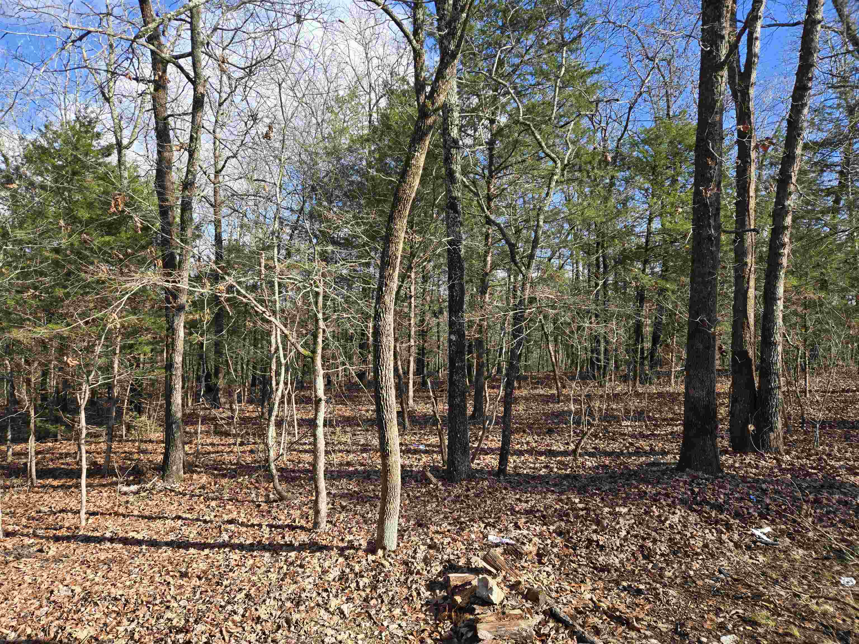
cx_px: 430
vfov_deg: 58.9
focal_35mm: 23
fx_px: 571
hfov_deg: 73.9
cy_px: 322
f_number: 1.8
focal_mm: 5.4
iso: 25
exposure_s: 1/533
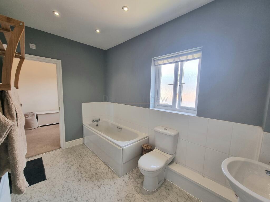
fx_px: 101
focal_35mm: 13
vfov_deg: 89.9
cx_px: 135
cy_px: 101
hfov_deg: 106.2
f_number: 2.2
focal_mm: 2.2
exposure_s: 1/50
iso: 64
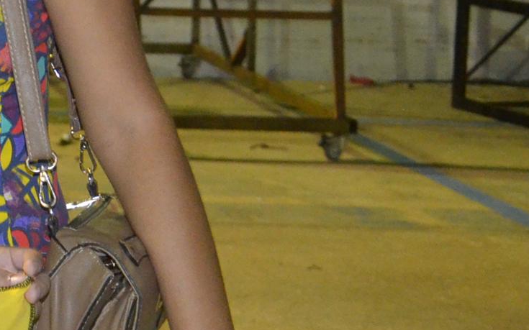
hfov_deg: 13.4
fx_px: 1946
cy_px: -67
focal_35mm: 135
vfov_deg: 9.6
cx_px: -521
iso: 2500
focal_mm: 22
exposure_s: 1/60
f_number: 3.8
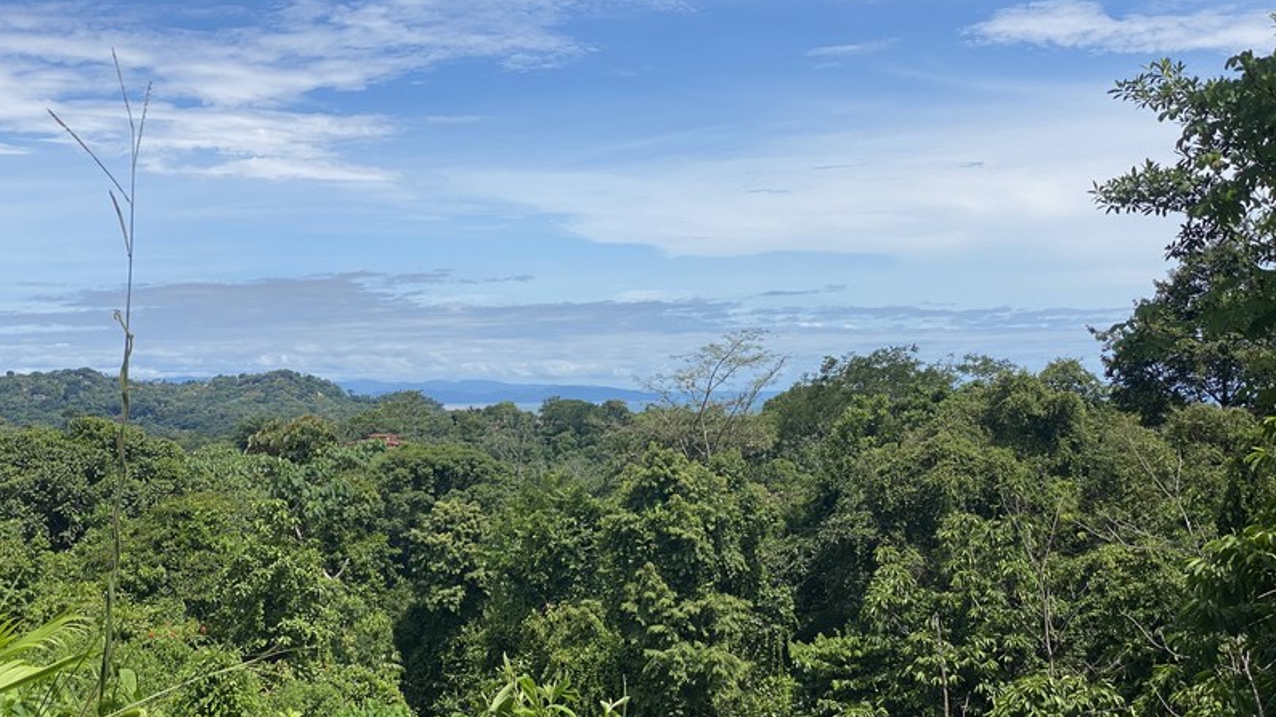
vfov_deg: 21.1
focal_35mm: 57
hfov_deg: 36.6
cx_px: 637
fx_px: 1928
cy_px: 358
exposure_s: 1/1916
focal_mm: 6
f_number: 2
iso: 20
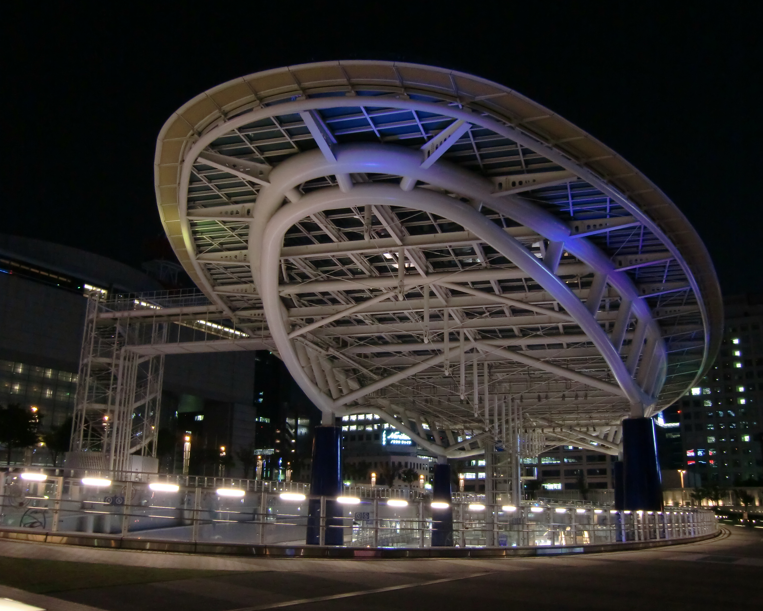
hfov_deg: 57.2
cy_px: 306
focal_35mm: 31
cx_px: 398
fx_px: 700
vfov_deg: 47.1
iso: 400
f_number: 3.5
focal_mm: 5.2
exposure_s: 1/10
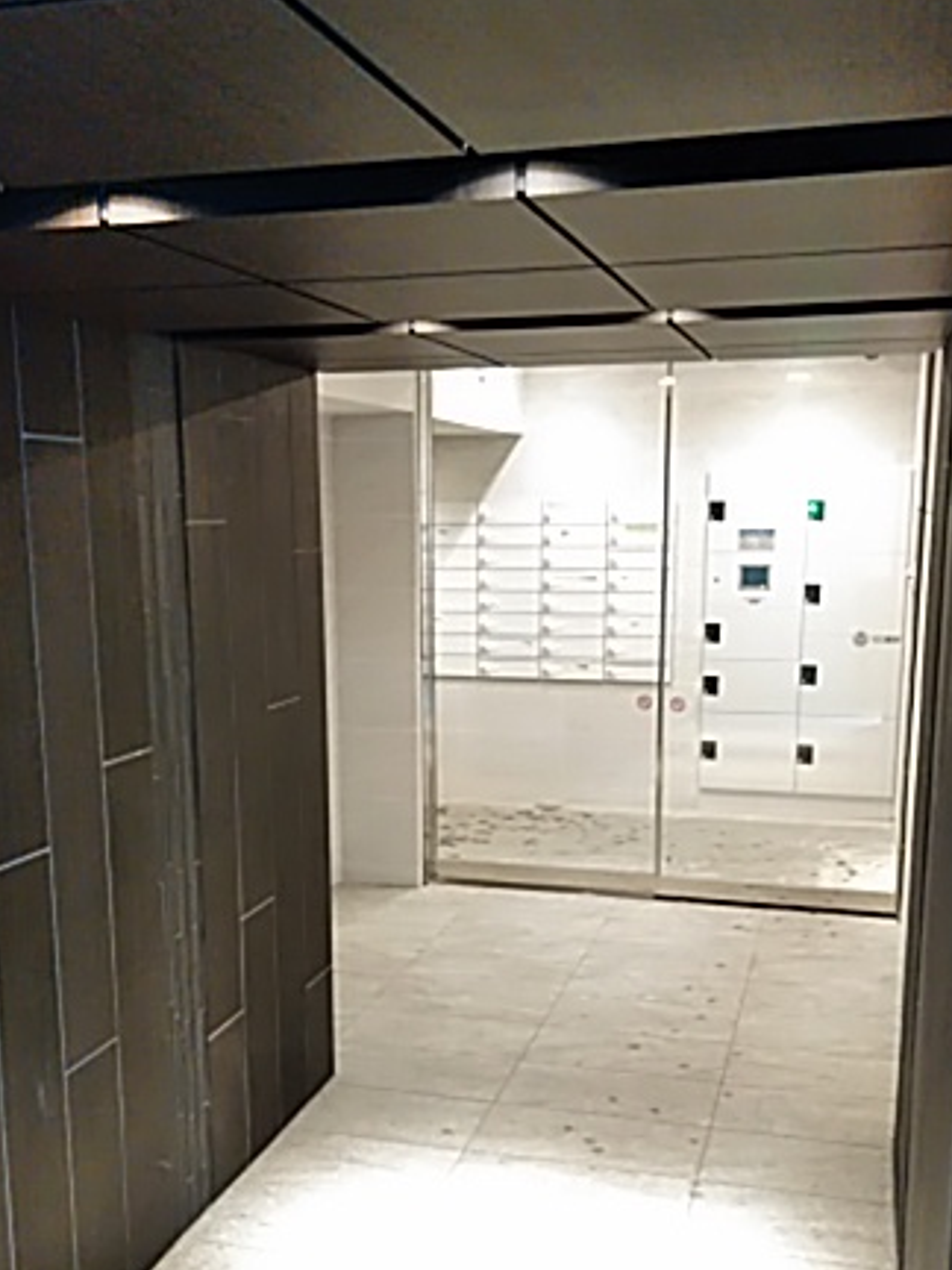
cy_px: 788
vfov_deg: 46.4
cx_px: 455
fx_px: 1467
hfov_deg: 36.0
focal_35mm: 40
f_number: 2.2
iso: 702
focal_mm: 3.46
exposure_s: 1/30
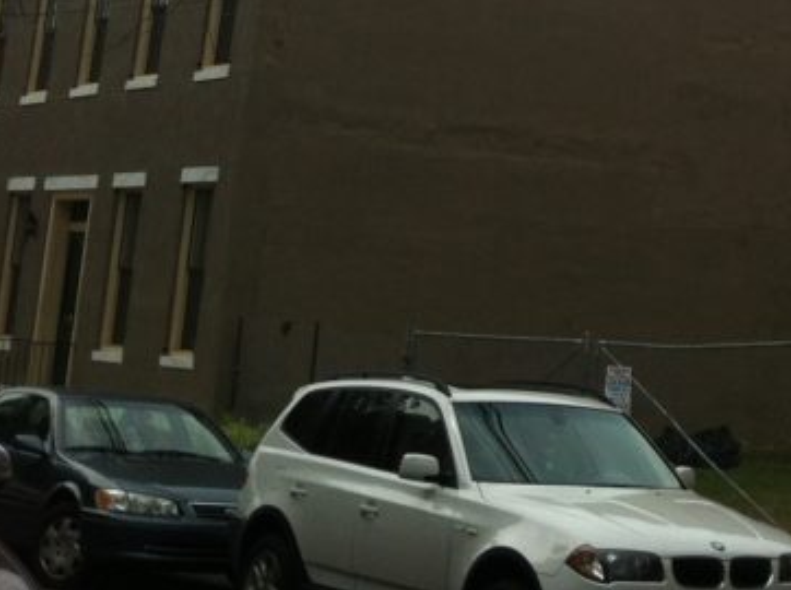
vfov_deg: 14.2
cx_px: 1036
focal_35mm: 99
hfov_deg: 18.5
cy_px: -215
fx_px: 2258
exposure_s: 1/1588
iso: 80
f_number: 2.8
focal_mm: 3.85
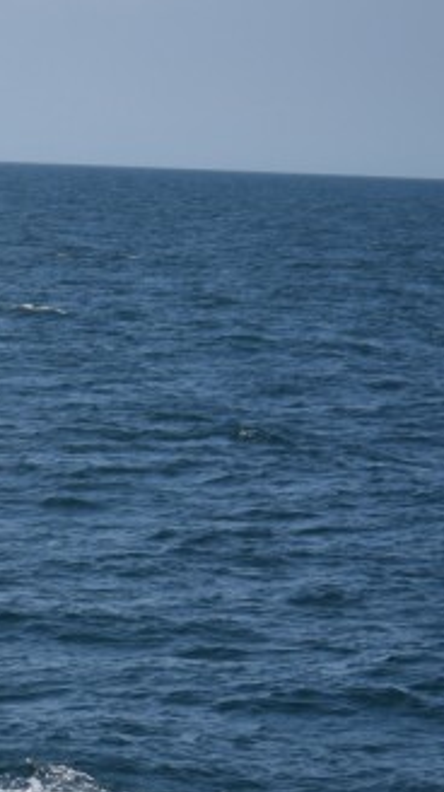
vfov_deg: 7.6
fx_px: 5972
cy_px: 773
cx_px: -569
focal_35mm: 285
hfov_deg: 4.2
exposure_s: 1/4000
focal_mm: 55
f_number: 4
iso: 200
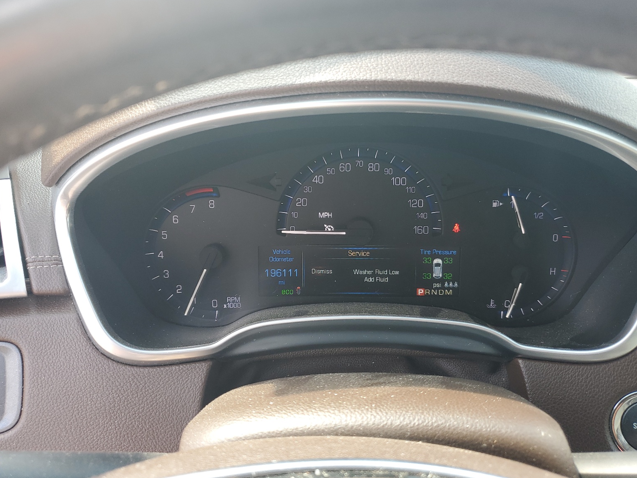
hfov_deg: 65.3
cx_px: 327
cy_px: 234
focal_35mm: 27
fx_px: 497
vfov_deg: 51.4
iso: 50
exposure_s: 1/161
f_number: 1.5
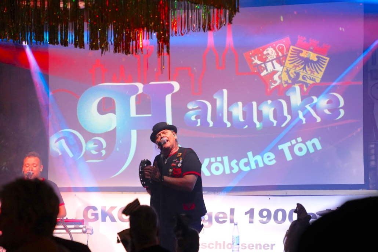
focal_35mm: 163
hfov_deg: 12.6
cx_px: 189
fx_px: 1711
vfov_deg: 8.4
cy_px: 126
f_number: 5.6
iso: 4000
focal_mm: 163
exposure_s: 1/200
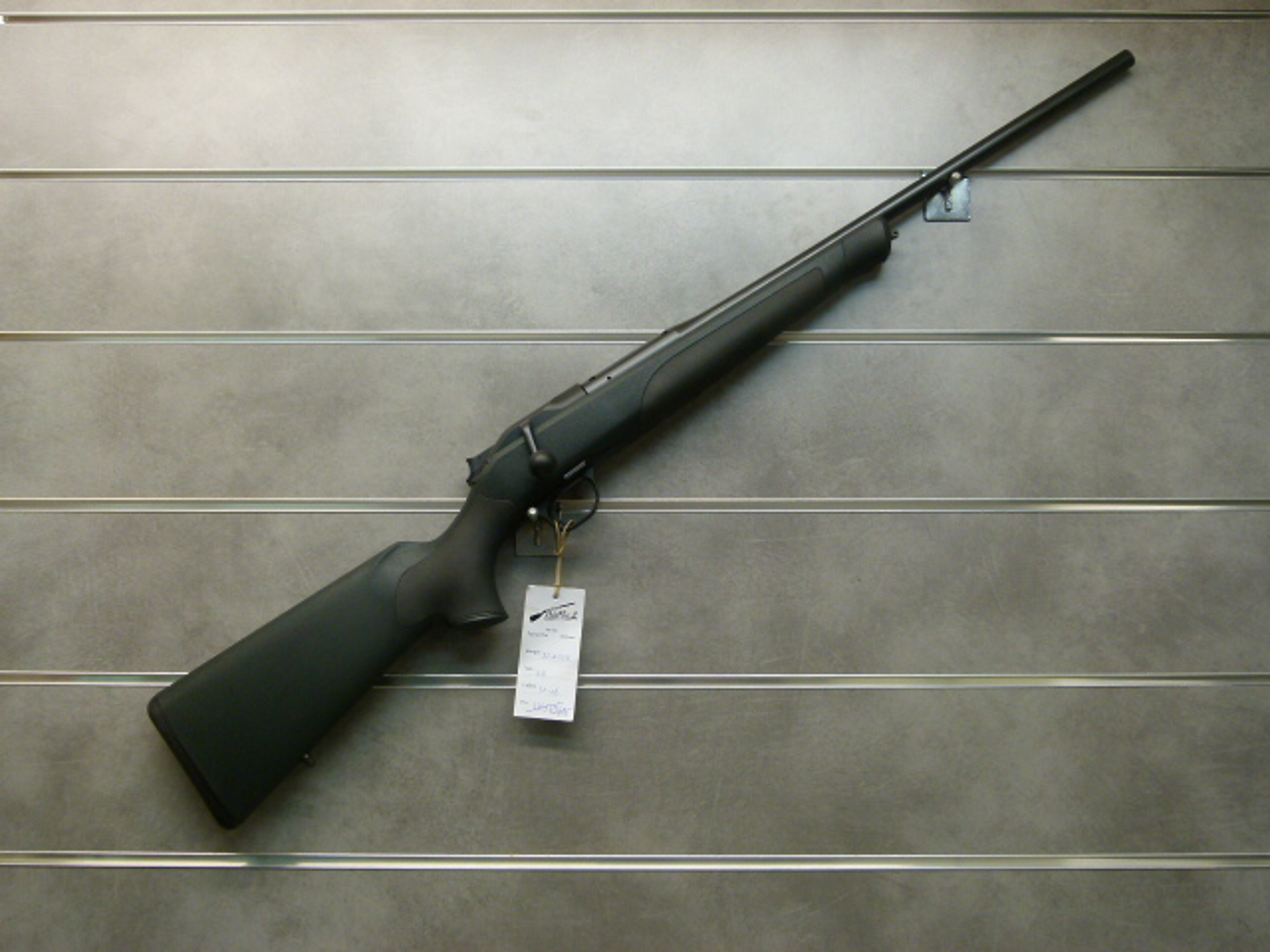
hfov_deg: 55.4
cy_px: 476
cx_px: 635
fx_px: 1211
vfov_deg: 42.9
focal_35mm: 33
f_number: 3
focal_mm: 5.9
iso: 160
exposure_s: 1/60
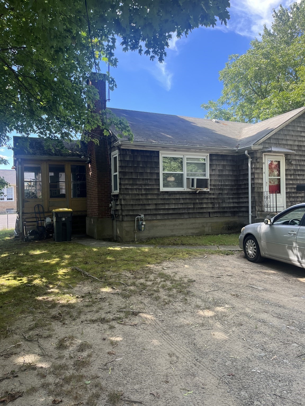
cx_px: 152
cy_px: 203
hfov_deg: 53.1
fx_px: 305
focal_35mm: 26
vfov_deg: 67.3
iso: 50
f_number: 1.6
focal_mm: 5.1
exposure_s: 1/422
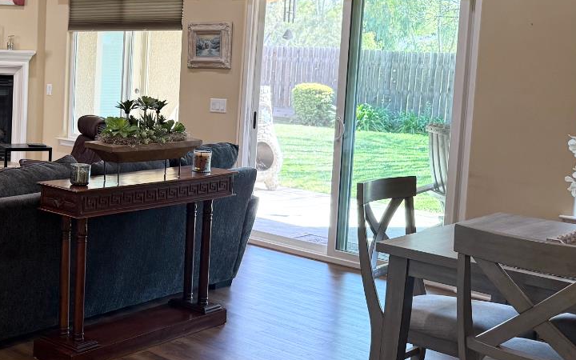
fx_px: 832
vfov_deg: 24.3
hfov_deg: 35.1
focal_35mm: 53
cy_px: 122
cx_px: 19
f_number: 1.78
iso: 250
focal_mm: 6.76
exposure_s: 1/120
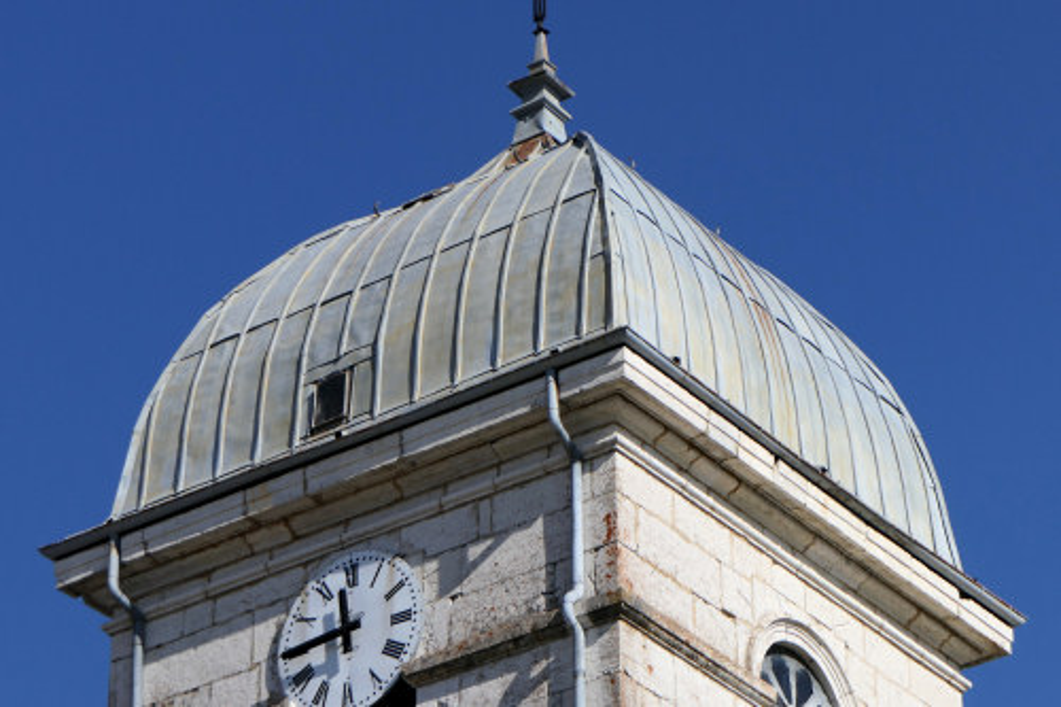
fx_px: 3211
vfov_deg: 12.6
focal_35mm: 109
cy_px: 354
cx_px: 530
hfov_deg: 18.8
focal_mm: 40
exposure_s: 1/1600
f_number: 4.2
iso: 125
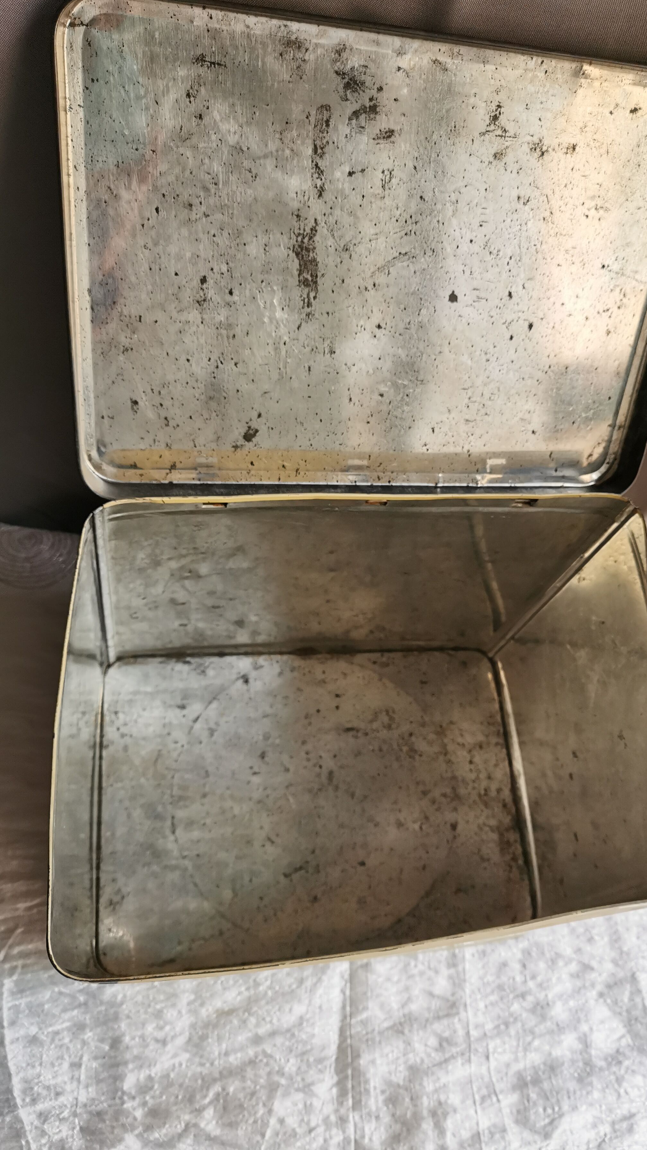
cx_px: 388
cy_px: 565
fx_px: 915
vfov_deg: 64.3
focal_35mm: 30
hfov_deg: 38.8
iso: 160
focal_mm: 5.58
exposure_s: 1/100
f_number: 1.8
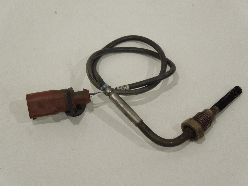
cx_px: 124
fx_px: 960
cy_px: 93
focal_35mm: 134
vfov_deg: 11.1
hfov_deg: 14.7
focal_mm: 24.2
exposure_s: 1/60
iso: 400
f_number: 4.9
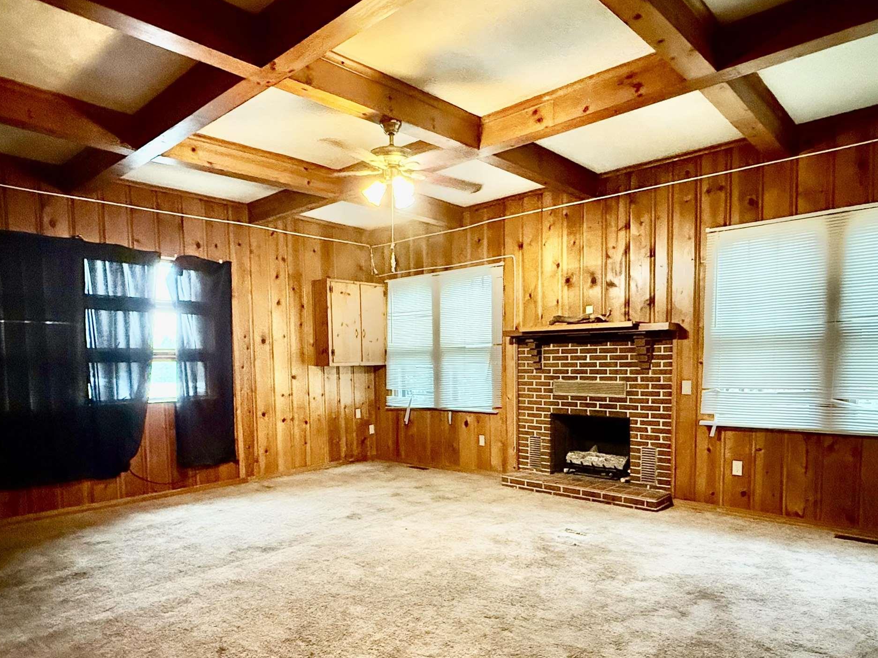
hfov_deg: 73.9
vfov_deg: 58.3
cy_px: 403
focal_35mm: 23
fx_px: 583
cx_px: 454
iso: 1250
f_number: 2.2
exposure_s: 1/40
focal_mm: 2.22
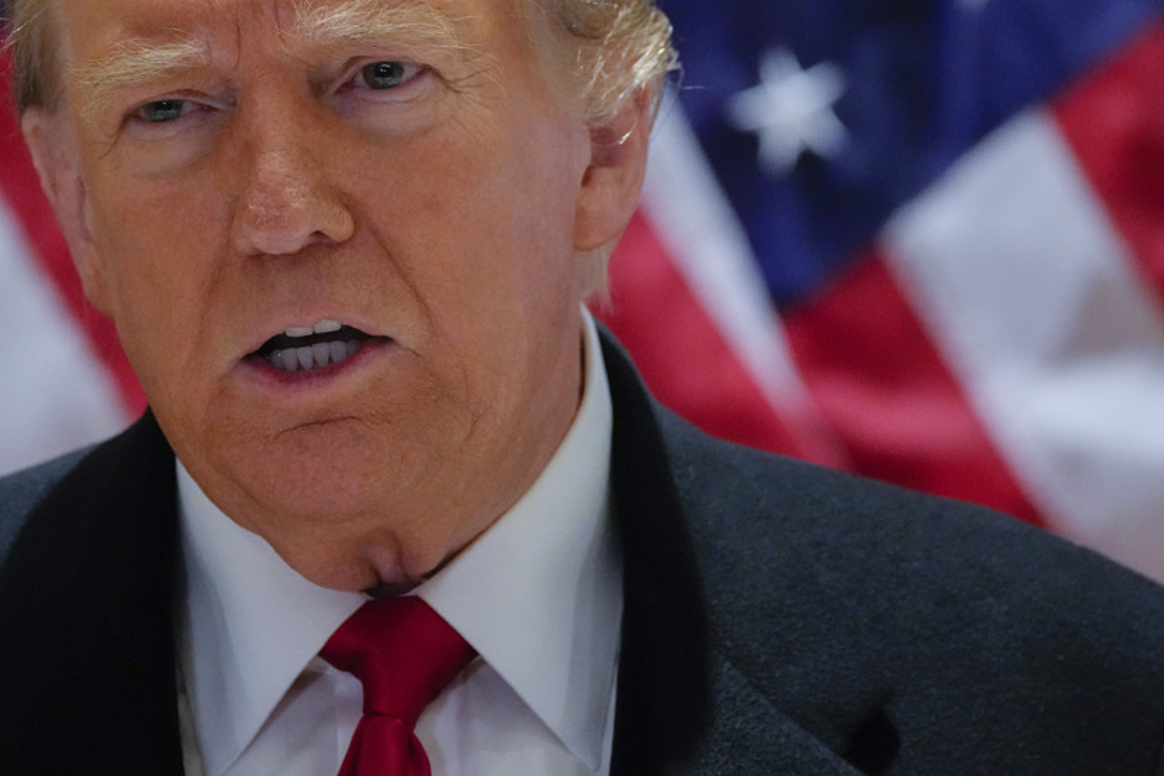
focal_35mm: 342
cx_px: 385
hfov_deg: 6.0
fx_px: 11057
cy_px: 218
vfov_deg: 4.0
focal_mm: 200
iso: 6400
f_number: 5.6
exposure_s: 1/125
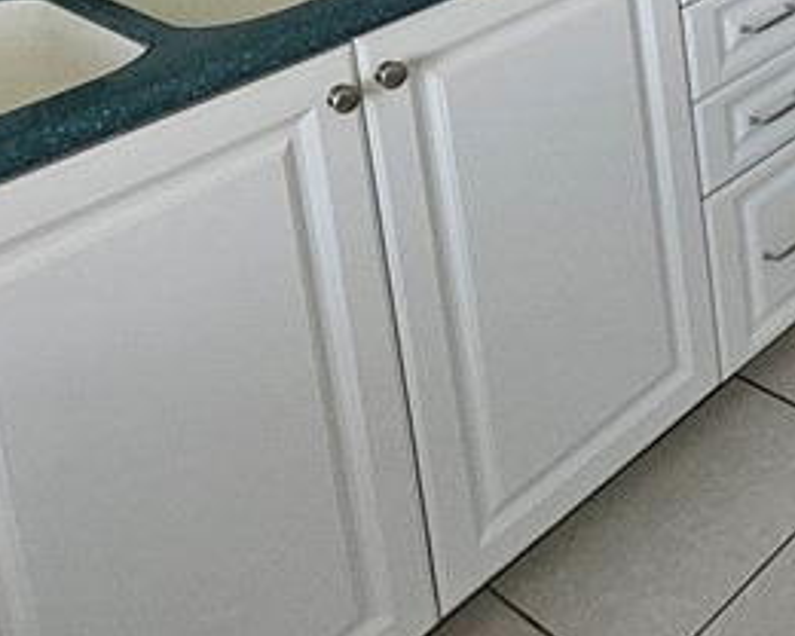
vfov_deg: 23.7
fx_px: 1176
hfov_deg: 29.7
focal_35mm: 50
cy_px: -333
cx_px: 1043
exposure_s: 1/60
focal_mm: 1.74
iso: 200
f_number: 2.2
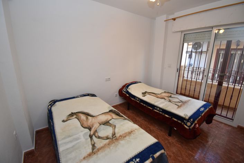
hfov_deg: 100.4
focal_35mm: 15
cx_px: 122
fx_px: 102
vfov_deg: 77.2
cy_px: 82
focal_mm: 10
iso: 800
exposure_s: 1/125
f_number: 4.5
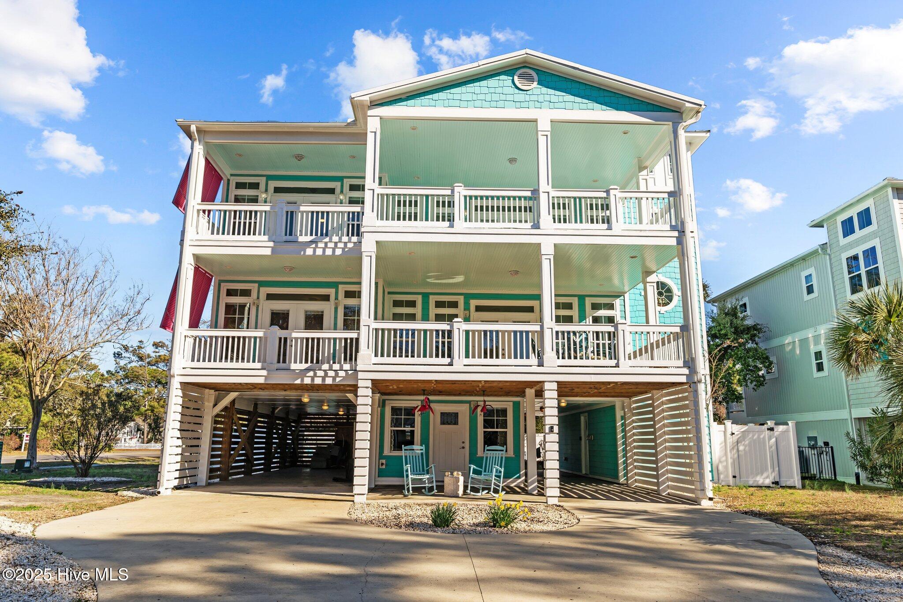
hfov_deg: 71.5
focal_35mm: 25
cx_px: 452
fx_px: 627
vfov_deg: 51.3
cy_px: 301
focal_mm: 25
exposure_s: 1/800
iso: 160
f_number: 6.3
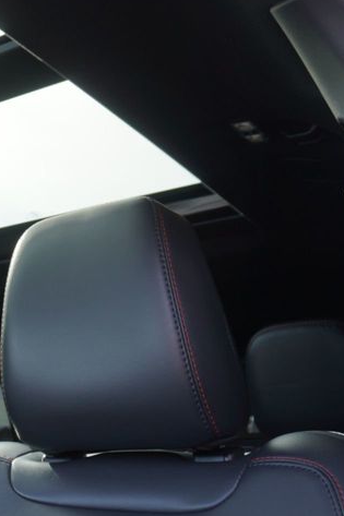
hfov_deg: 21.8
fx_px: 746
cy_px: 237
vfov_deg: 38.2
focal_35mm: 52
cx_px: -168
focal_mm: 16
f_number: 4.5
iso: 100
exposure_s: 1/80
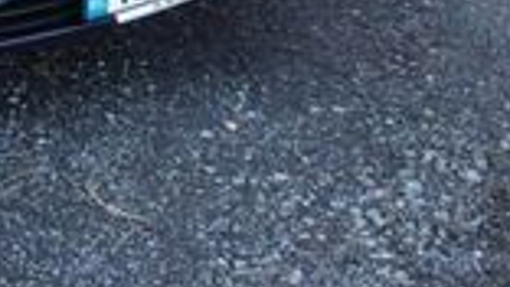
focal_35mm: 113
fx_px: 1529
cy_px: -336
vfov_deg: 9.8
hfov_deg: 18.4
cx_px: -13
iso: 100
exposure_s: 1/69
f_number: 3
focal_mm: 4.9
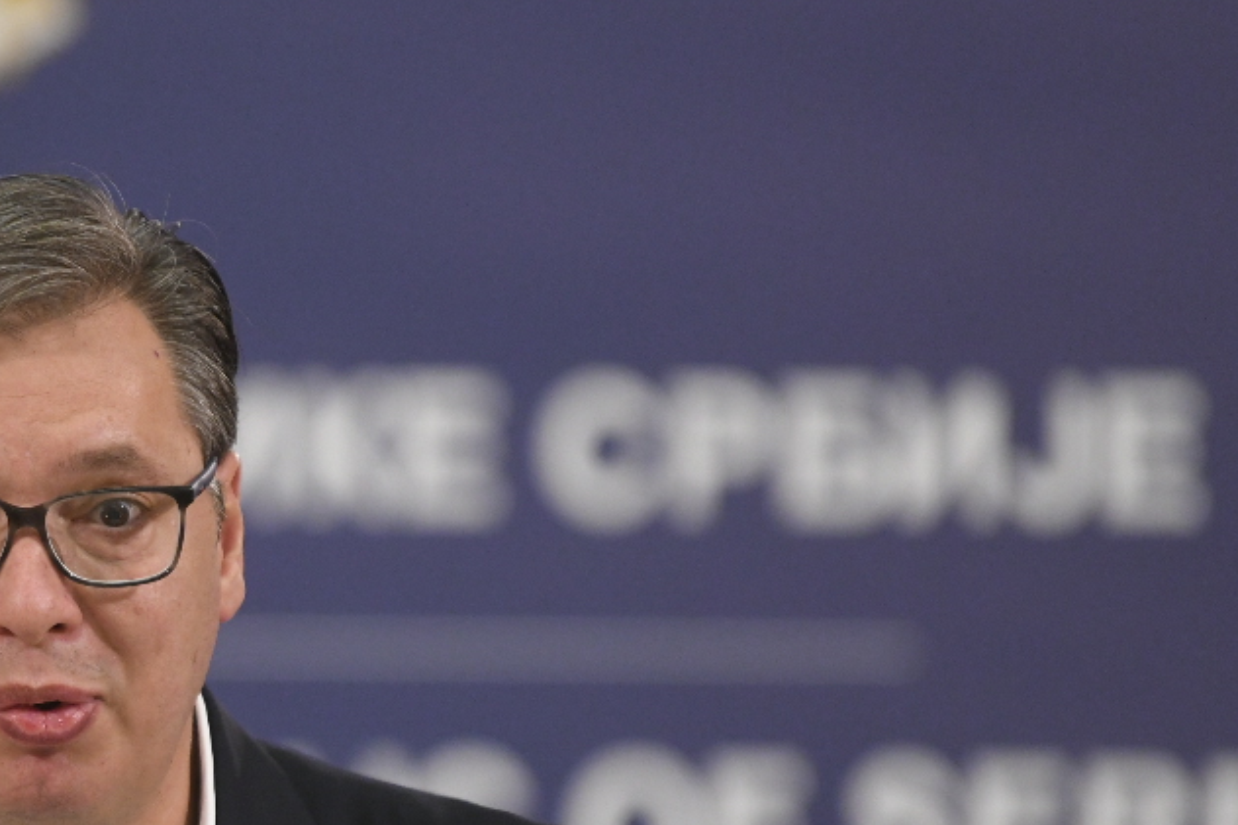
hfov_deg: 4.0
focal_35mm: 513
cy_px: 653
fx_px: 17636
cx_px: 14
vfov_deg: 2.7
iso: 2500
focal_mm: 200
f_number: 2.8
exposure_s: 1/250
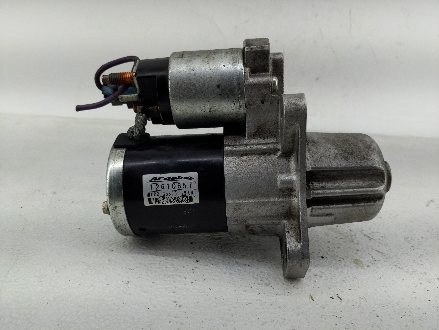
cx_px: 220
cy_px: 165
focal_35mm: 25
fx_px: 317
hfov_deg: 69.4
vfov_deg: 54.9
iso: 55
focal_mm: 4.38
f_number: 1.73
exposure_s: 1/164
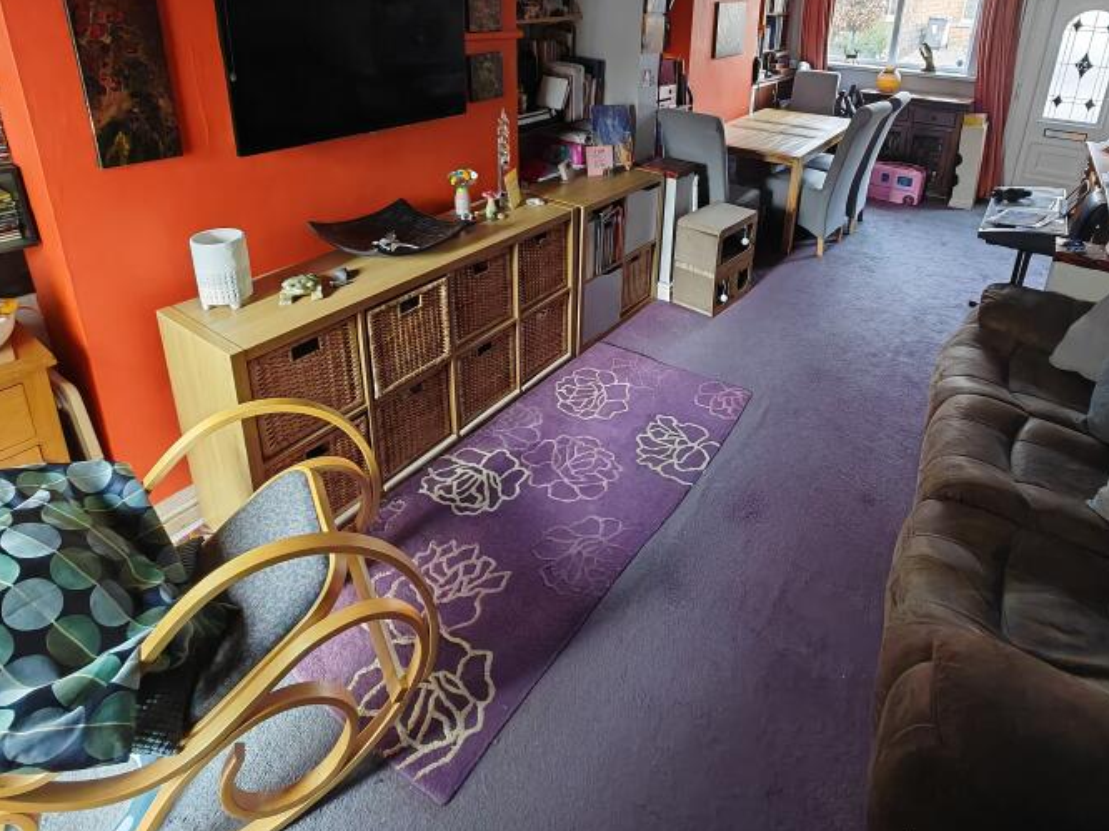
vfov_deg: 61.8
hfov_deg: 81.2
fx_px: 641
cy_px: 198
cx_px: 636
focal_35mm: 20
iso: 640
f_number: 2
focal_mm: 1.82
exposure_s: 1/33
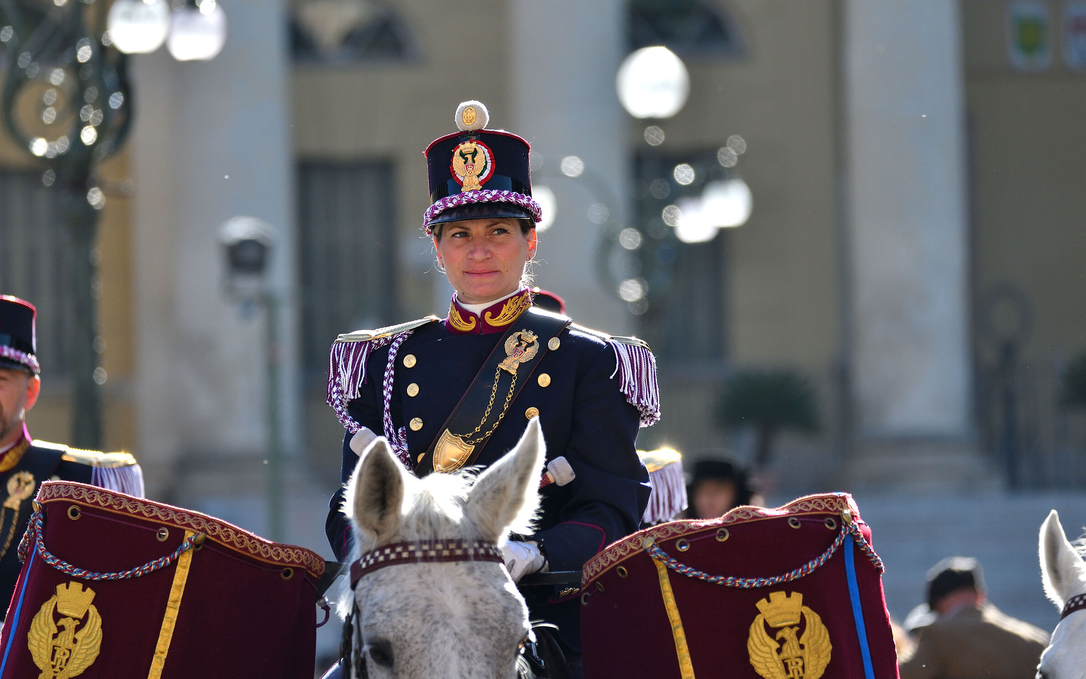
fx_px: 12254
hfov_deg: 5.1
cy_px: 328
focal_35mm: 414
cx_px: 542
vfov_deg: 3.2
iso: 200
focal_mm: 270
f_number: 5.6
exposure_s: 1/640
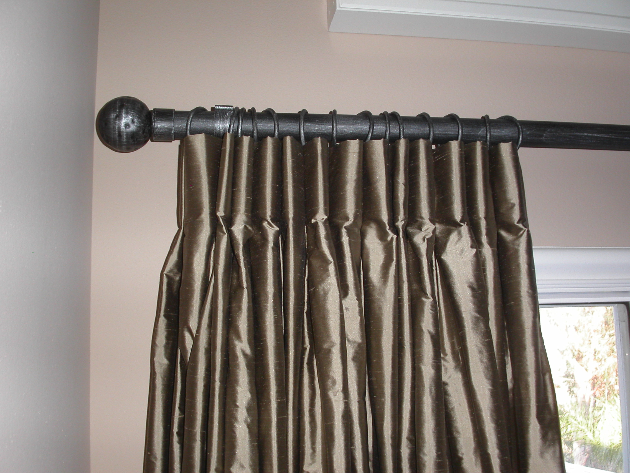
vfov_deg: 37.7
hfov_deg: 49.0
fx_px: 692
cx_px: 315
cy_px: 236
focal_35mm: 38
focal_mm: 7.8
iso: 100
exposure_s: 1/30
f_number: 2.8
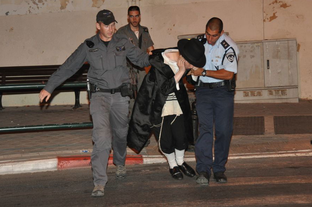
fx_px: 719
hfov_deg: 24.5
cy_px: 93
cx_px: 161
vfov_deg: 16.4
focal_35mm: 83
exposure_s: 1/60
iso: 800
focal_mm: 48
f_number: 4.5
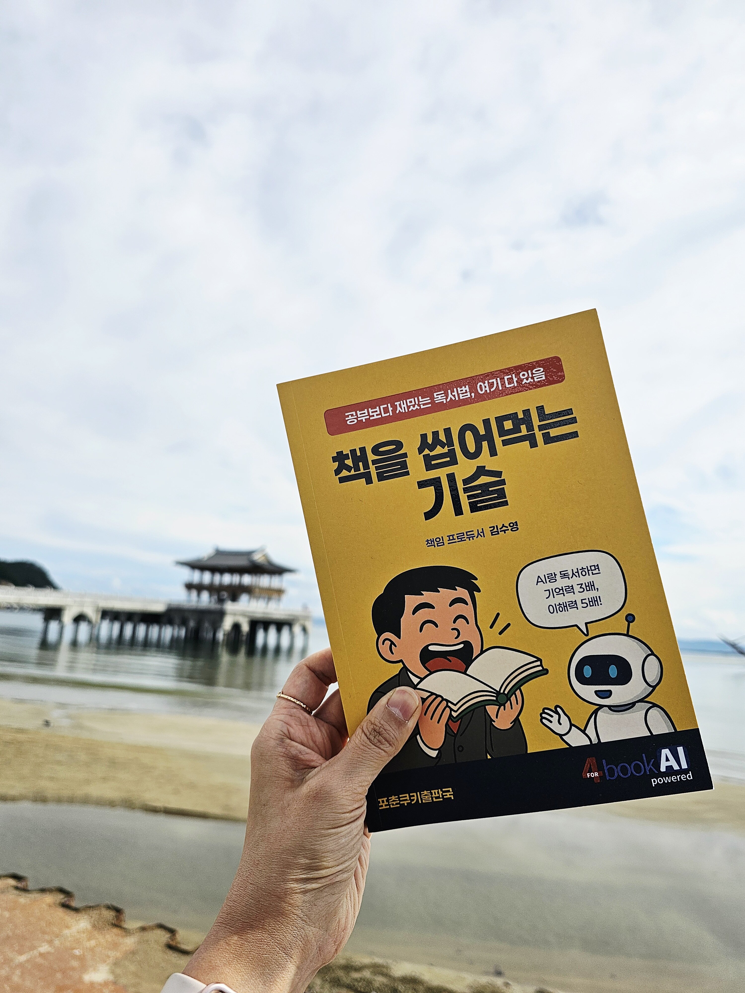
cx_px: 372
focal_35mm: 23
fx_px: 660
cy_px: 496
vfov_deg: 73.9
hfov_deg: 58.9
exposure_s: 1/1667
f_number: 1.7
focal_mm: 6.3
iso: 10
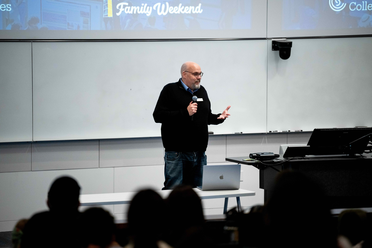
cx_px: 186
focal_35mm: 200
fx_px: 2067
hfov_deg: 10.3
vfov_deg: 6.9
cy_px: 124
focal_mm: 200
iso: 1250
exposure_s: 1/800
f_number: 2.8
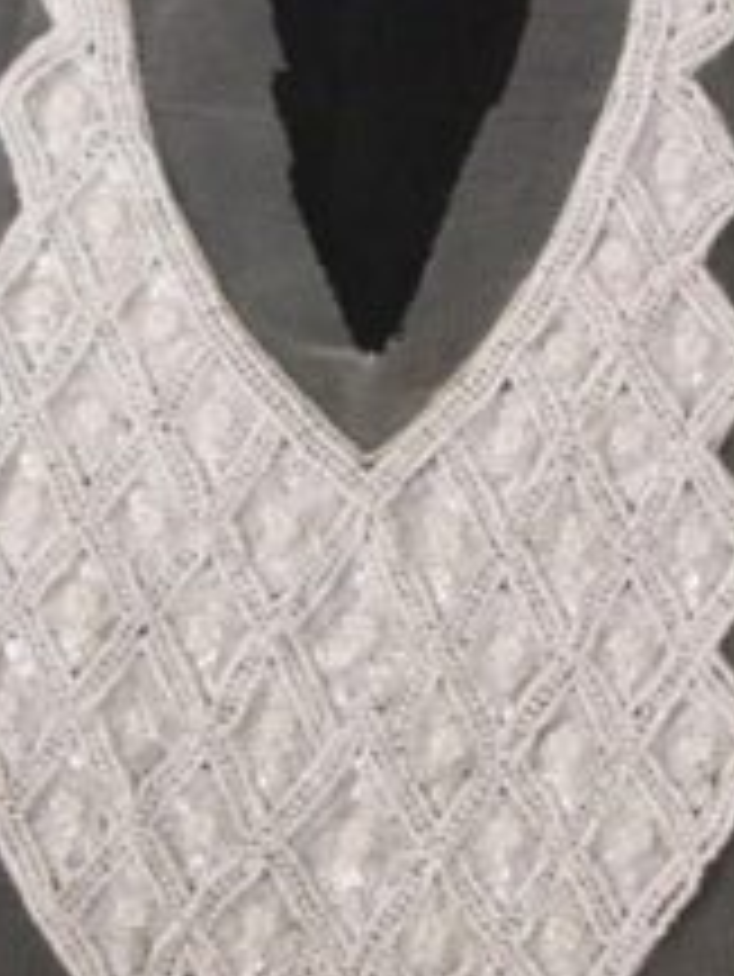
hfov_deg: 21.0
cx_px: 396
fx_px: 1977
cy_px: 337
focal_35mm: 70
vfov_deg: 27.6
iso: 200
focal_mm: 6.3
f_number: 2.8
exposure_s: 1/20
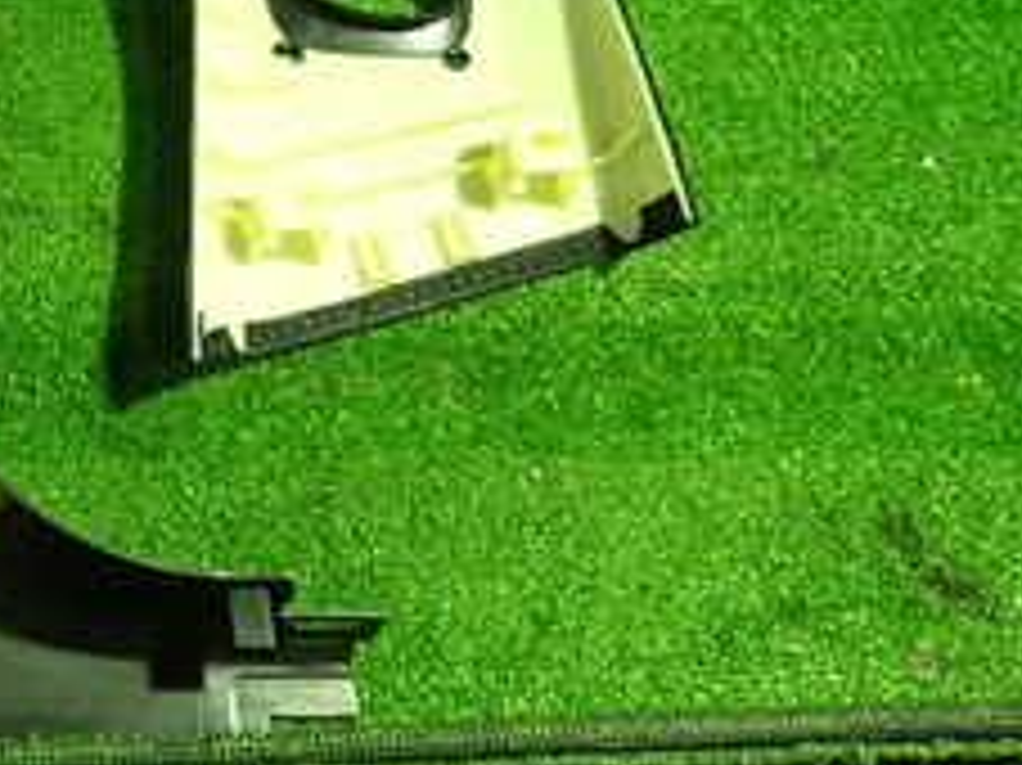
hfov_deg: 26.1
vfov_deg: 21.4
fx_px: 1948
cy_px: -18
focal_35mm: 66
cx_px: -216
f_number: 2
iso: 250
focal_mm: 4.5
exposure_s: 1/30
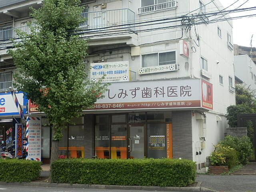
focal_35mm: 57
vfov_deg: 25.7
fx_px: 422
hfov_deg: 33.8
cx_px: 128
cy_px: 96
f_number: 4.5
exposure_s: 1/200
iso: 80
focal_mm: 10
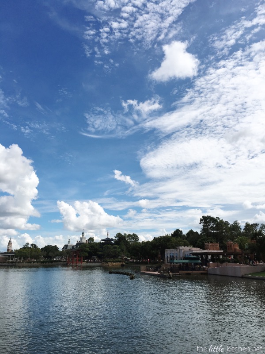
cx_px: 132
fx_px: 296
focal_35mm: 29
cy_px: 177
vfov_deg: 61.7
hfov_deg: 48.2
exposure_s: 1/3077
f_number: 2.2
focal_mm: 4.15
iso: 25
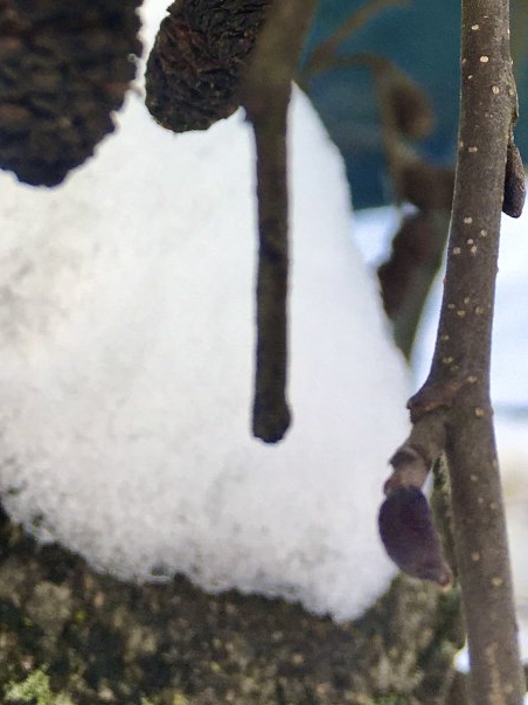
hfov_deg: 19.1
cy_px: -126
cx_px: 349
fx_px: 1567
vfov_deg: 23.3
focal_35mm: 77
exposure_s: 1/434
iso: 25
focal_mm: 4.15
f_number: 2.2
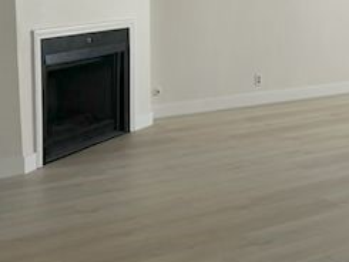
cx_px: 353
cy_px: 44
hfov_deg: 26.9
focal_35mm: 68
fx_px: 686
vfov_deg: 21.3
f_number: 1.6
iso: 50
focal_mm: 5.1
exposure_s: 1/122
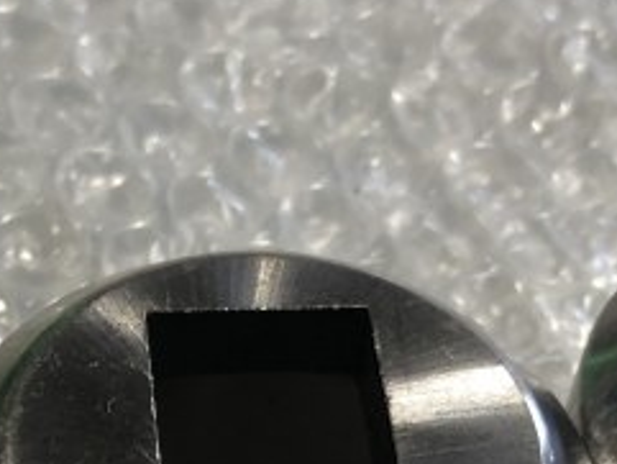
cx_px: 166
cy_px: 713
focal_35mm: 93
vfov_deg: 14.7
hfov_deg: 20.9
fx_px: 1658
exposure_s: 1/15
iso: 40
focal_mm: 3.99
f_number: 1.8
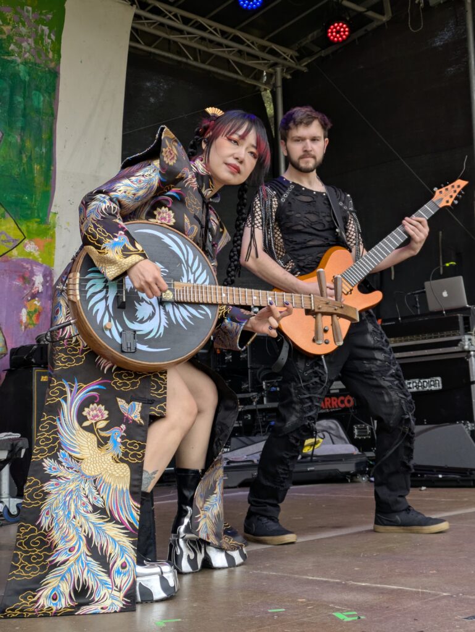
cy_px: 316
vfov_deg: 37.5
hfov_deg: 28.6
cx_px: 238
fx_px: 932
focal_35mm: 51
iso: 41
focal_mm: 5.43
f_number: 1.89
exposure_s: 1/602
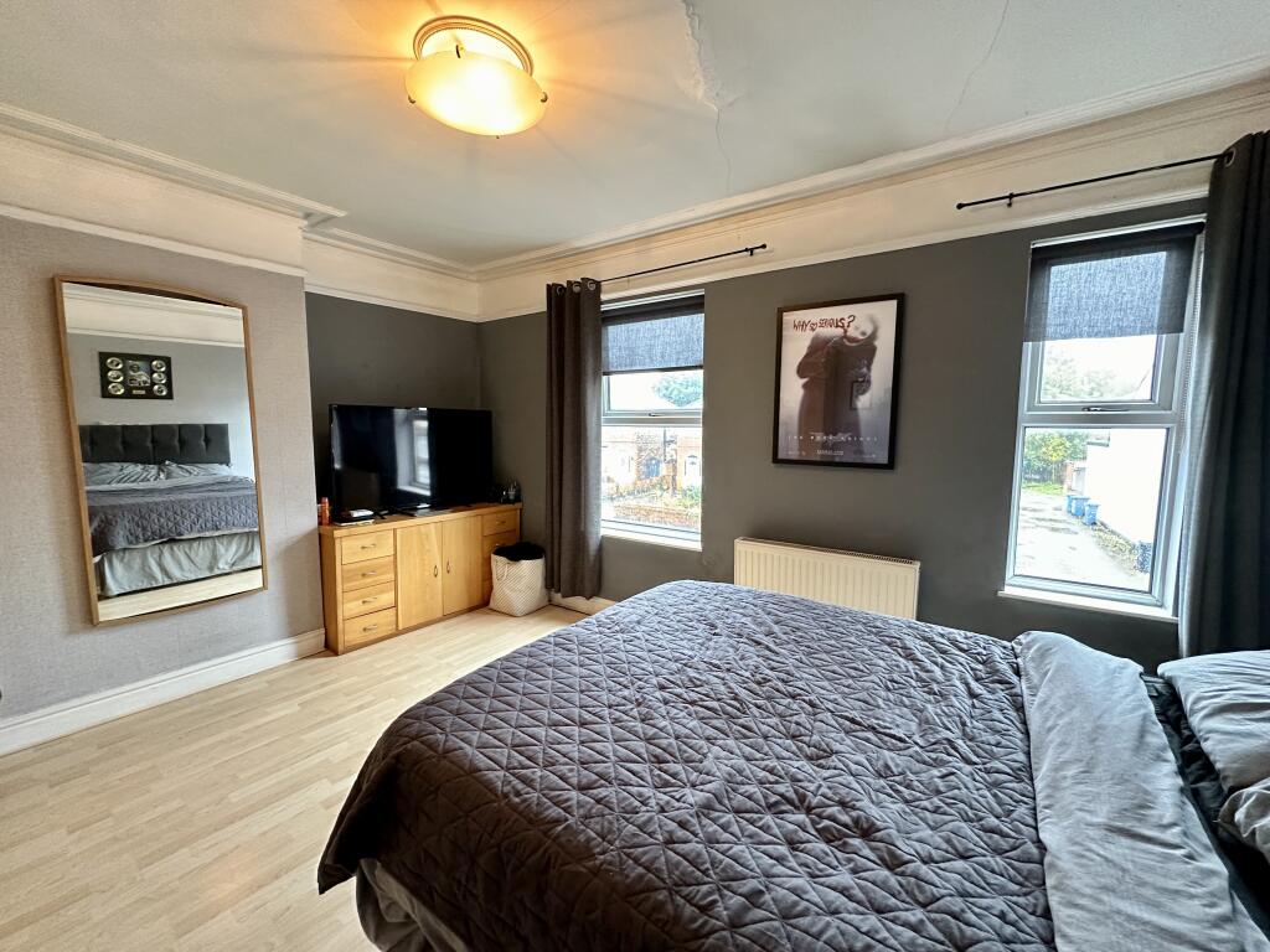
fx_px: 514
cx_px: 635
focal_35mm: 14
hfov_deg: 102.1
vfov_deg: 85.7
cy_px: 476
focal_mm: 2.22
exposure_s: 1/50
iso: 400
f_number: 2.2
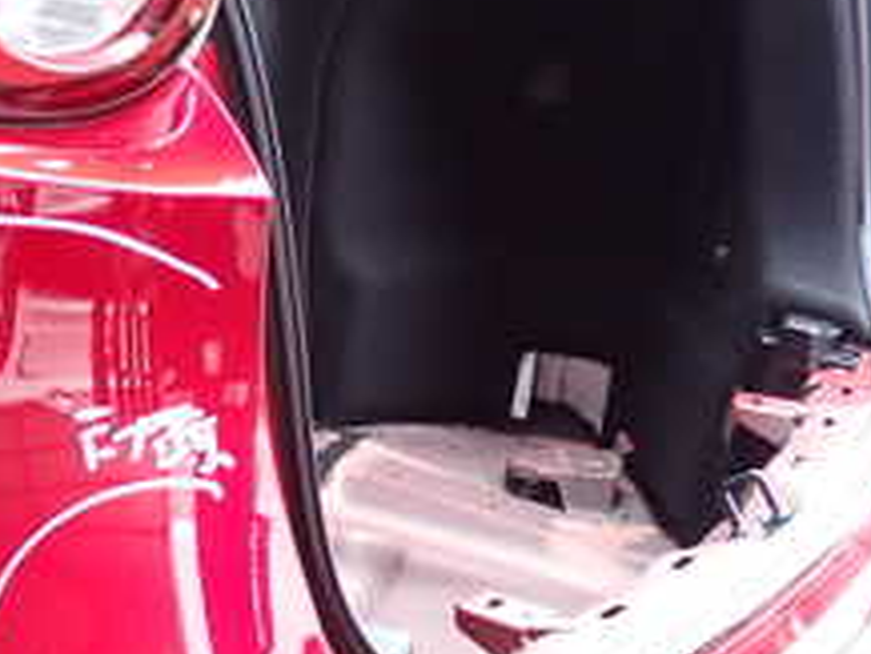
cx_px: -120
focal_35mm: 83
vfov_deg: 16.9
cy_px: 806
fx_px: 2090
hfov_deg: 22.1
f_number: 2.3
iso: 100
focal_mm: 5.4
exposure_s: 1/60
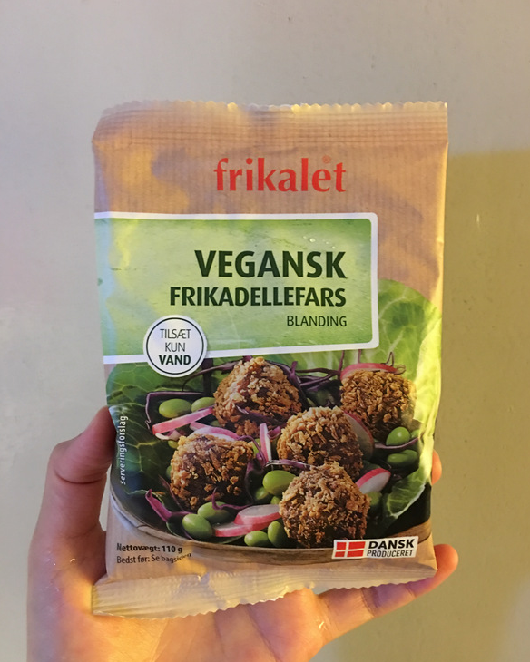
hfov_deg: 47.1
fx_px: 608
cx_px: 270
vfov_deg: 57.2
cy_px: 340
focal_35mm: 31
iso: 100
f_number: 2.2
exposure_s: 1/4
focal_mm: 4.15
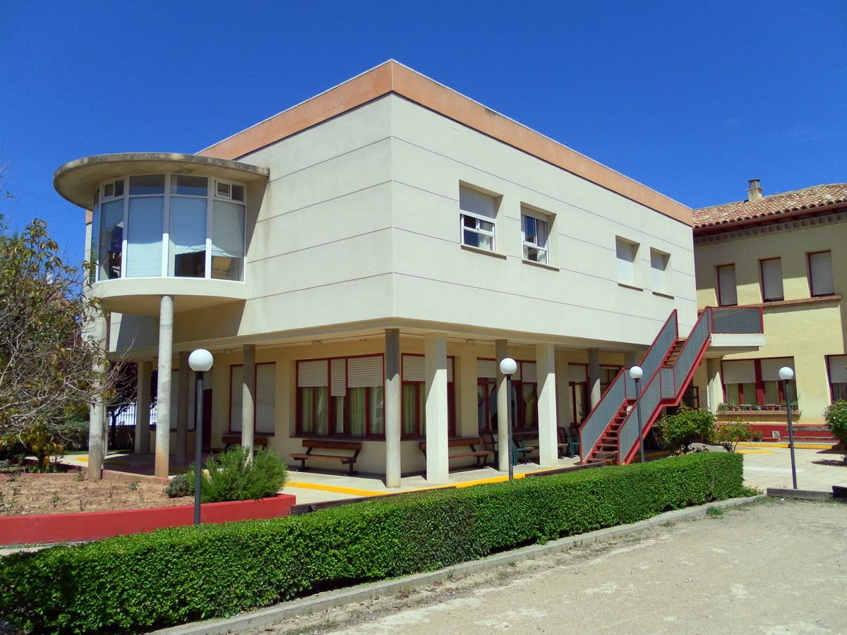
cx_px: 424
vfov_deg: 49.7
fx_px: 685
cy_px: 318
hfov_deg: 63.4
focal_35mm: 28
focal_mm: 4.9
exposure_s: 1/250
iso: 80
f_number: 8
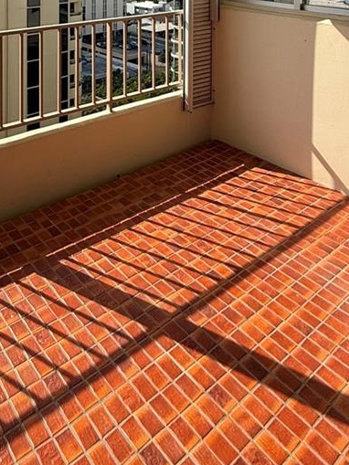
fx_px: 443
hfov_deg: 41.3
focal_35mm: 33
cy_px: -47
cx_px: 73
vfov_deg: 43.1
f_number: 2.2
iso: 64
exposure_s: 1/2237
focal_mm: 2.22
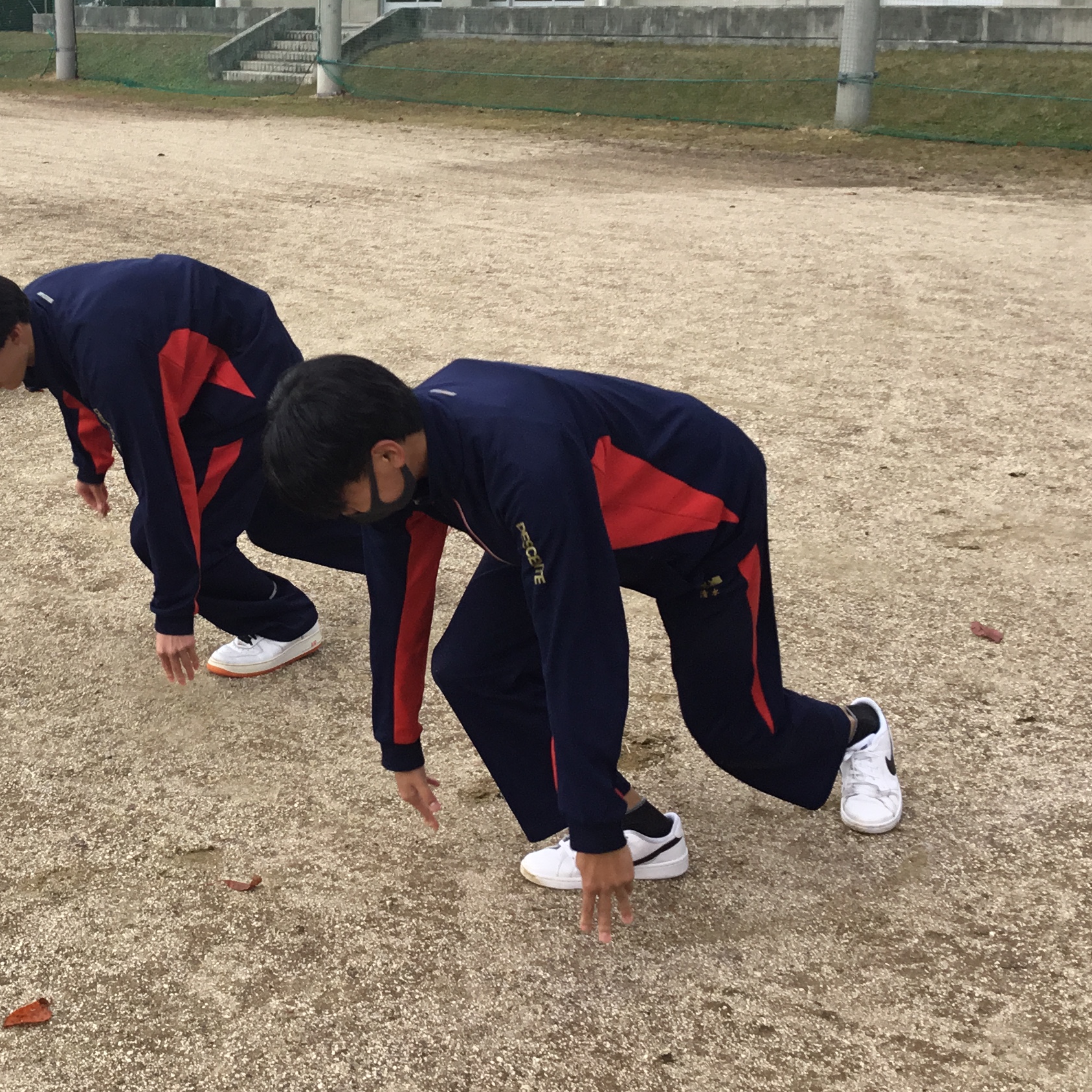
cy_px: 480
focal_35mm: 53
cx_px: 151
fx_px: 1892
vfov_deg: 32.2
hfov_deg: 31.0
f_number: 2.4
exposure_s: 1/286
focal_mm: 3.3
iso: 25
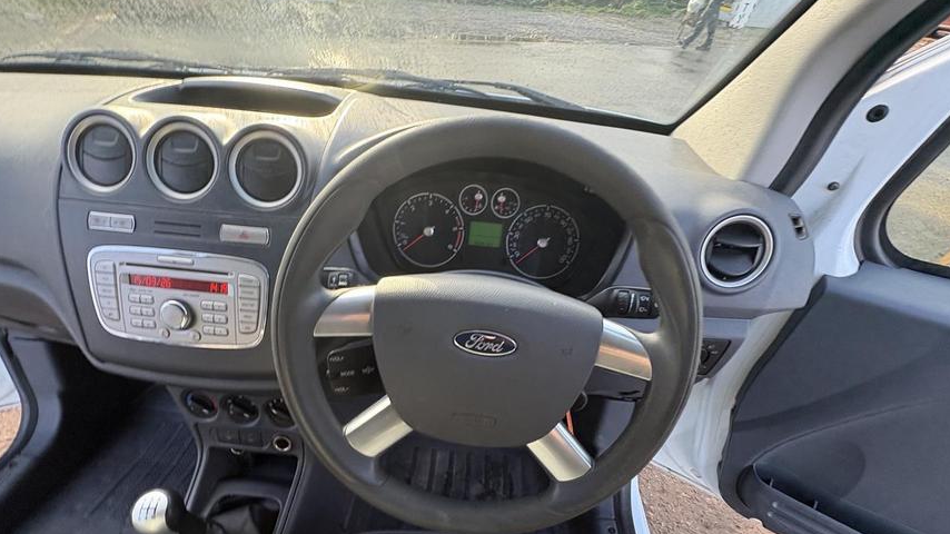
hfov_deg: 99.3
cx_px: 457
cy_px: 342
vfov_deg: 65.8
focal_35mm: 16
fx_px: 403
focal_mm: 2.22
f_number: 2.2
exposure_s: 1/99
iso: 200
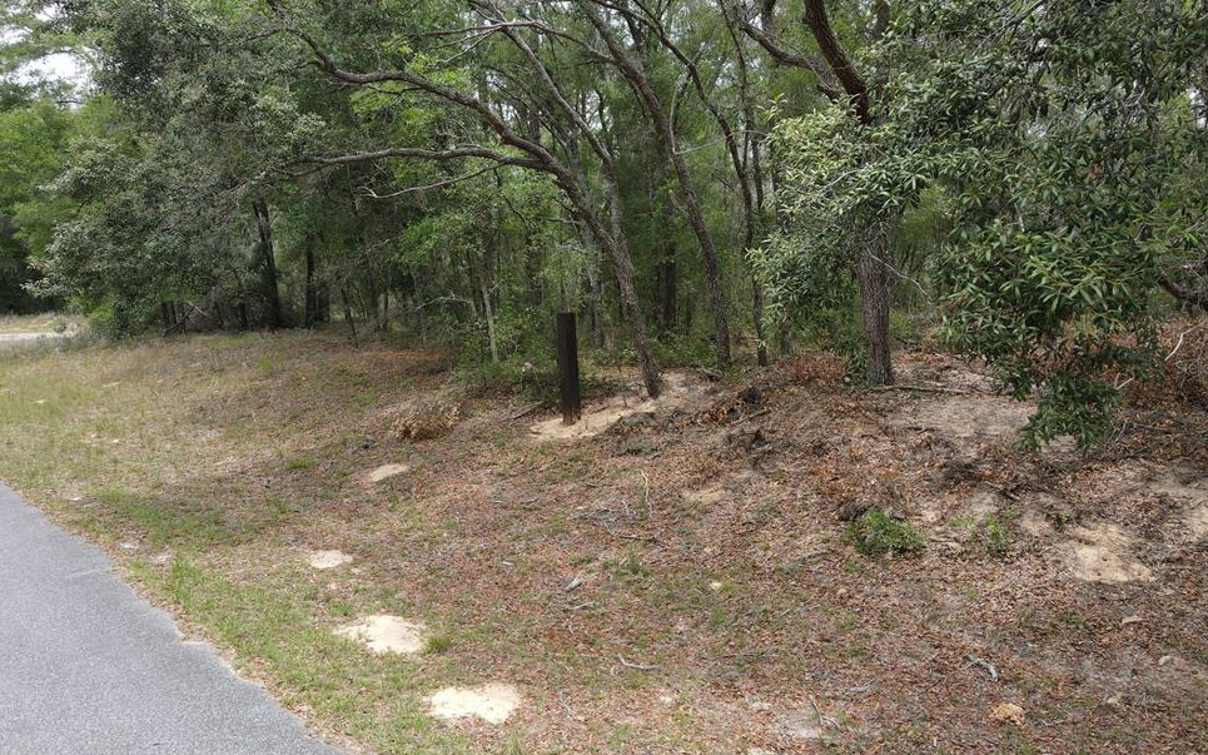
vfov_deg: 46.0
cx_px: 610
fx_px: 889
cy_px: 367
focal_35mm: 27
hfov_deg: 68.4
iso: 100
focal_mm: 4.5
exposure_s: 1/180
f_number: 2.8
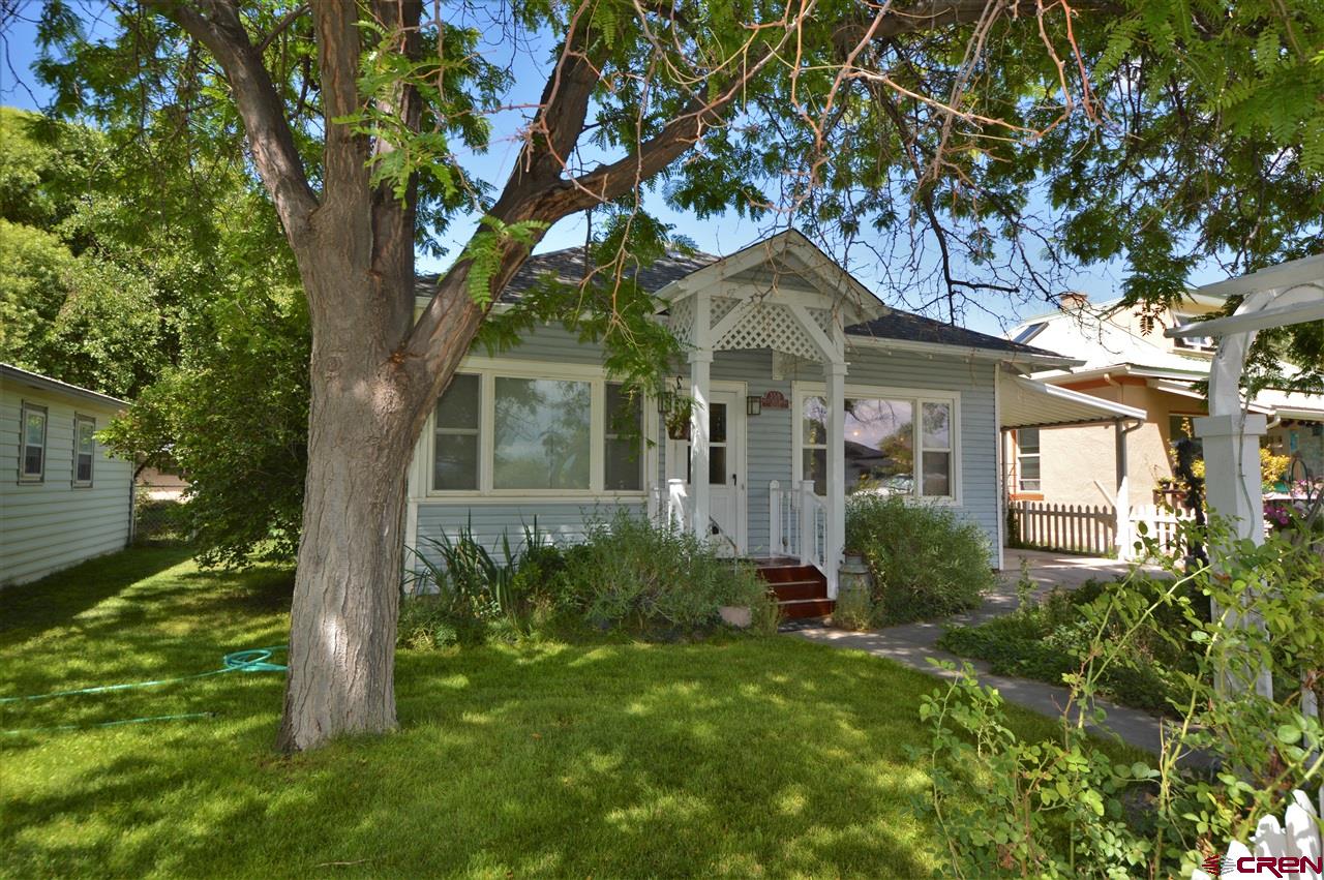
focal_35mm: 20
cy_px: 440
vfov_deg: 63.1
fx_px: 717
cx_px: 662
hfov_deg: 85.5
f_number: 5
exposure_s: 1/200
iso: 100
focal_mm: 13
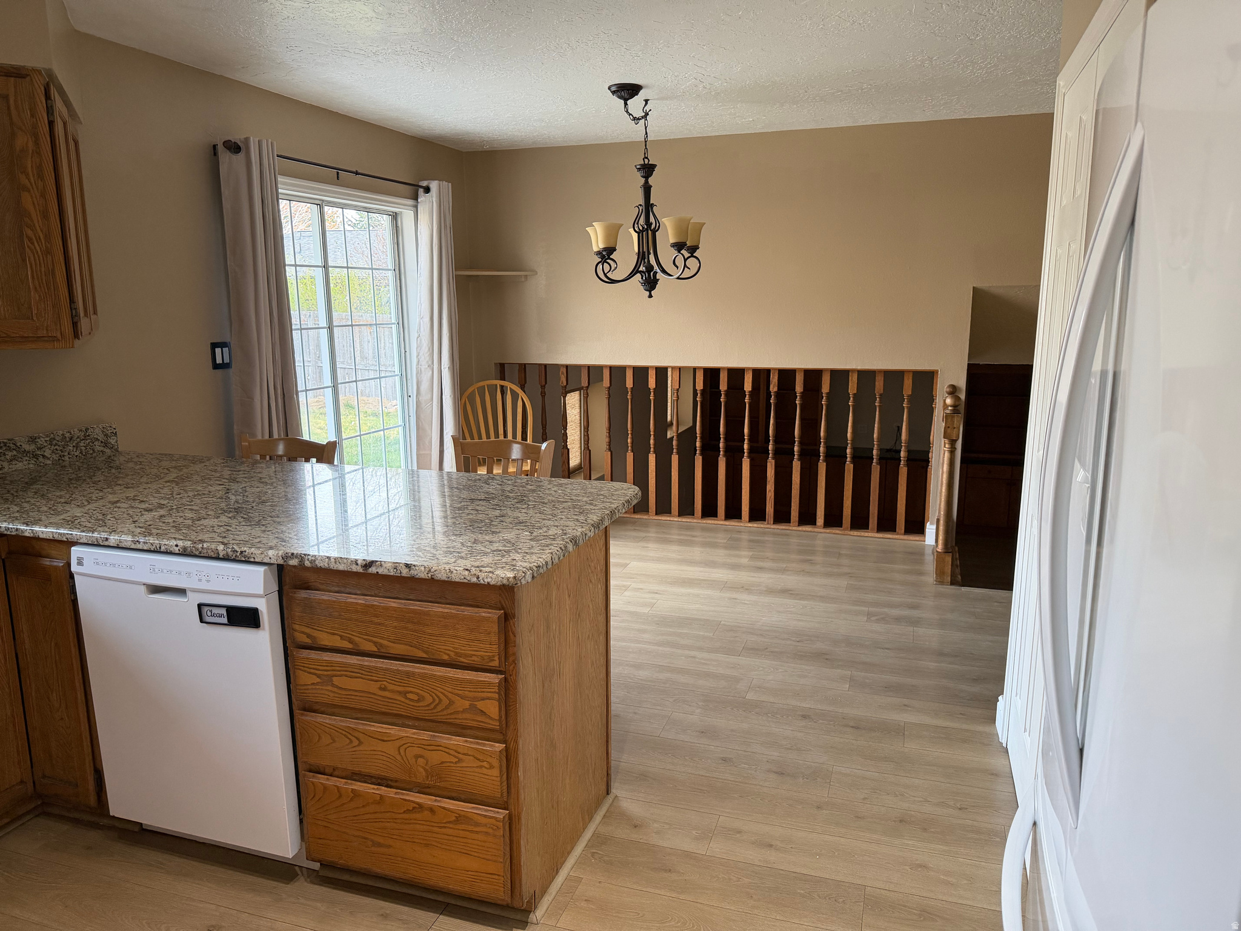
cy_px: 466
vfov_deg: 56.8
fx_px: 860
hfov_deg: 71.6
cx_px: 620
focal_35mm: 24
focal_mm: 6.76
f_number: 1.78
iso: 320
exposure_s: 1/120
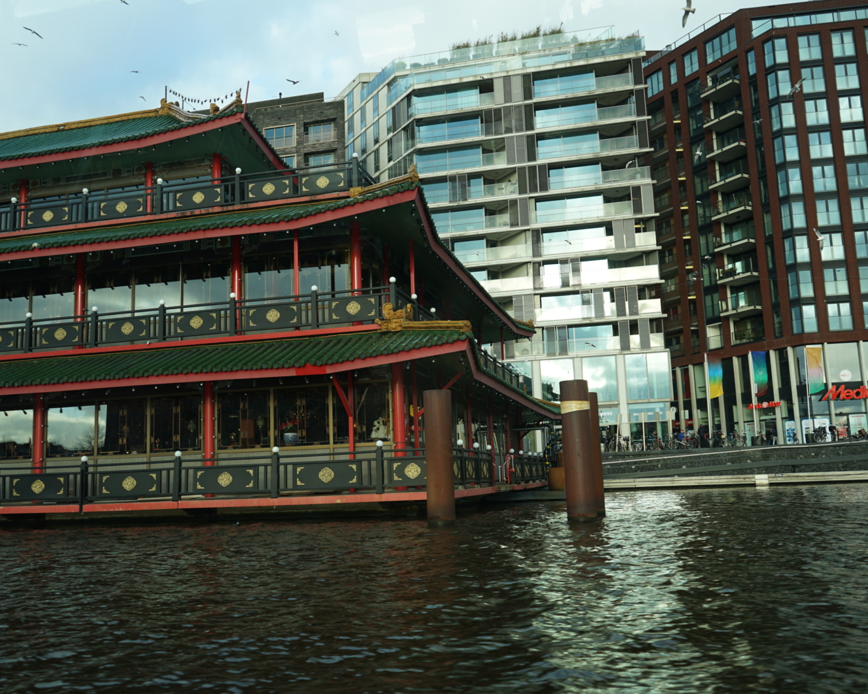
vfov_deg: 45.8
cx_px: 445
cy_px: 349
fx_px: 822
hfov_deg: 55.7
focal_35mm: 32
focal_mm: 28
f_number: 4
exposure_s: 1/160
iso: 100
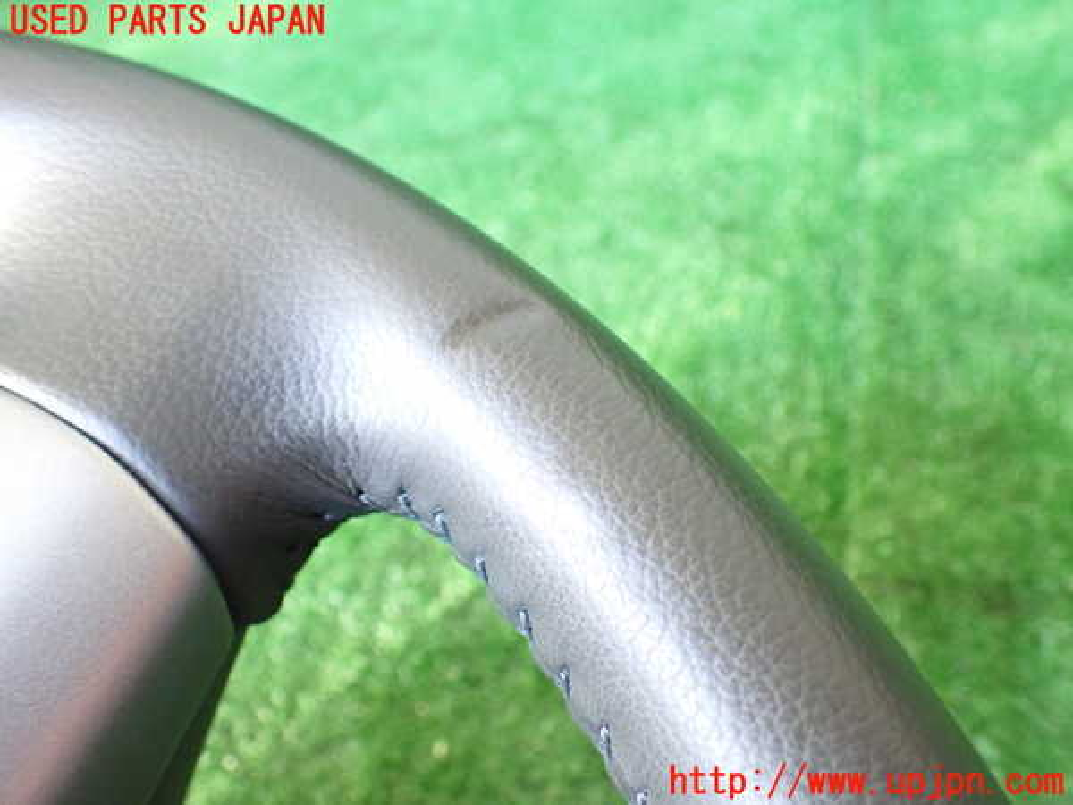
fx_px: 930
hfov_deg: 60.0
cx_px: 536
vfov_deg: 46.8
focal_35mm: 30
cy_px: 402
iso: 800
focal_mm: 5.4
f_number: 2.3
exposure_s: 1/100
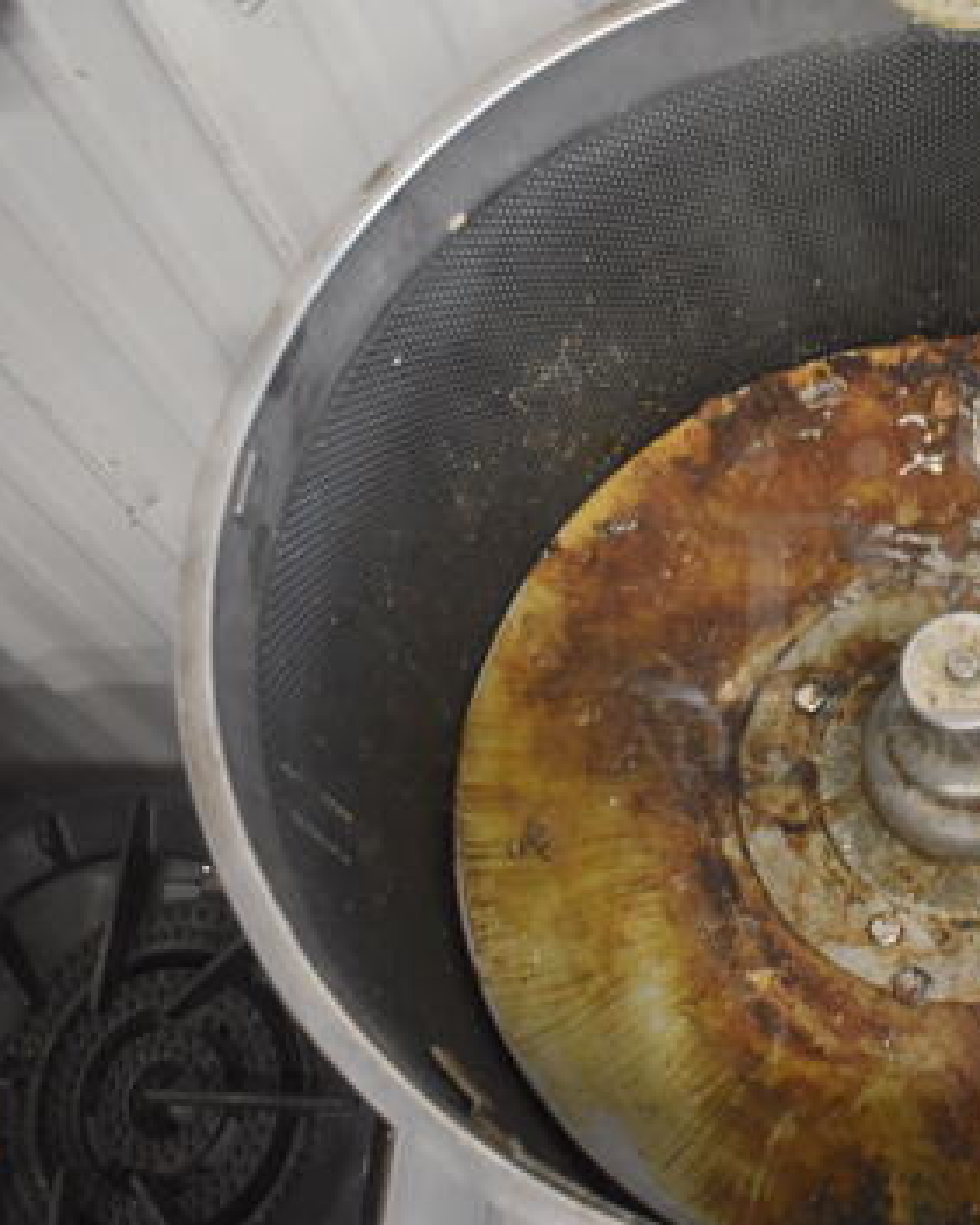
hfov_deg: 28.9
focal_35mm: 49
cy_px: 600
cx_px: 977
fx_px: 1776
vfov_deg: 38.0
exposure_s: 1/125
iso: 2800
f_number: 3.5
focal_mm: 20
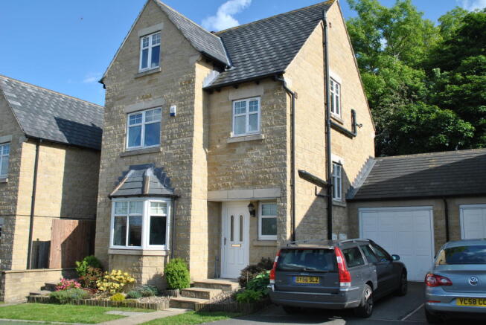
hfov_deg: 57.2
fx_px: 446
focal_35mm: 33
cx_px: 243
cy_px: 162
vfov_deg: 40.1
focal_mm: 22
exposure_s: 1/250
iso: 100
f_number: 8
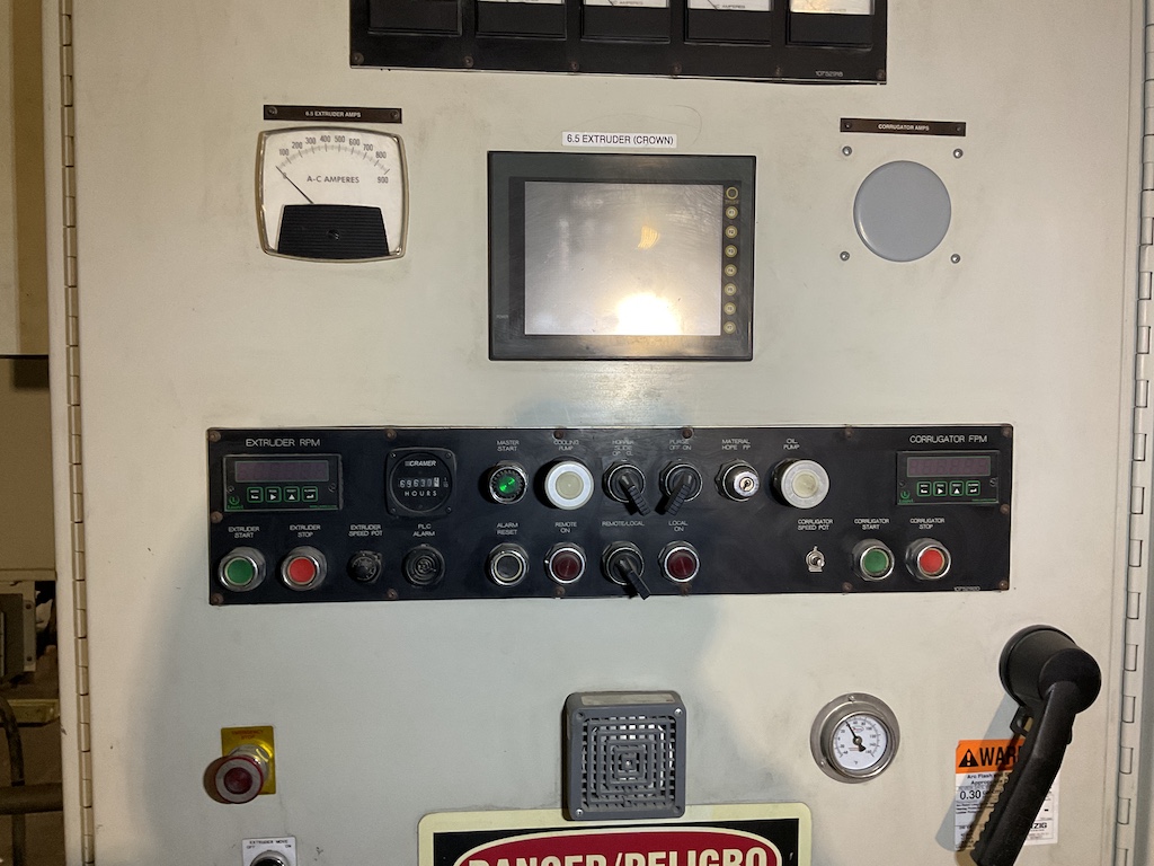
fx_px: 967
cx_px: 577
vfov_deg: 48.2
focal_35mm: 29
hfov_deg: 61.7
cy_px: 433
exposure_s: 1/60
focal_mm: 3
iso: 160
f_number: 1.8
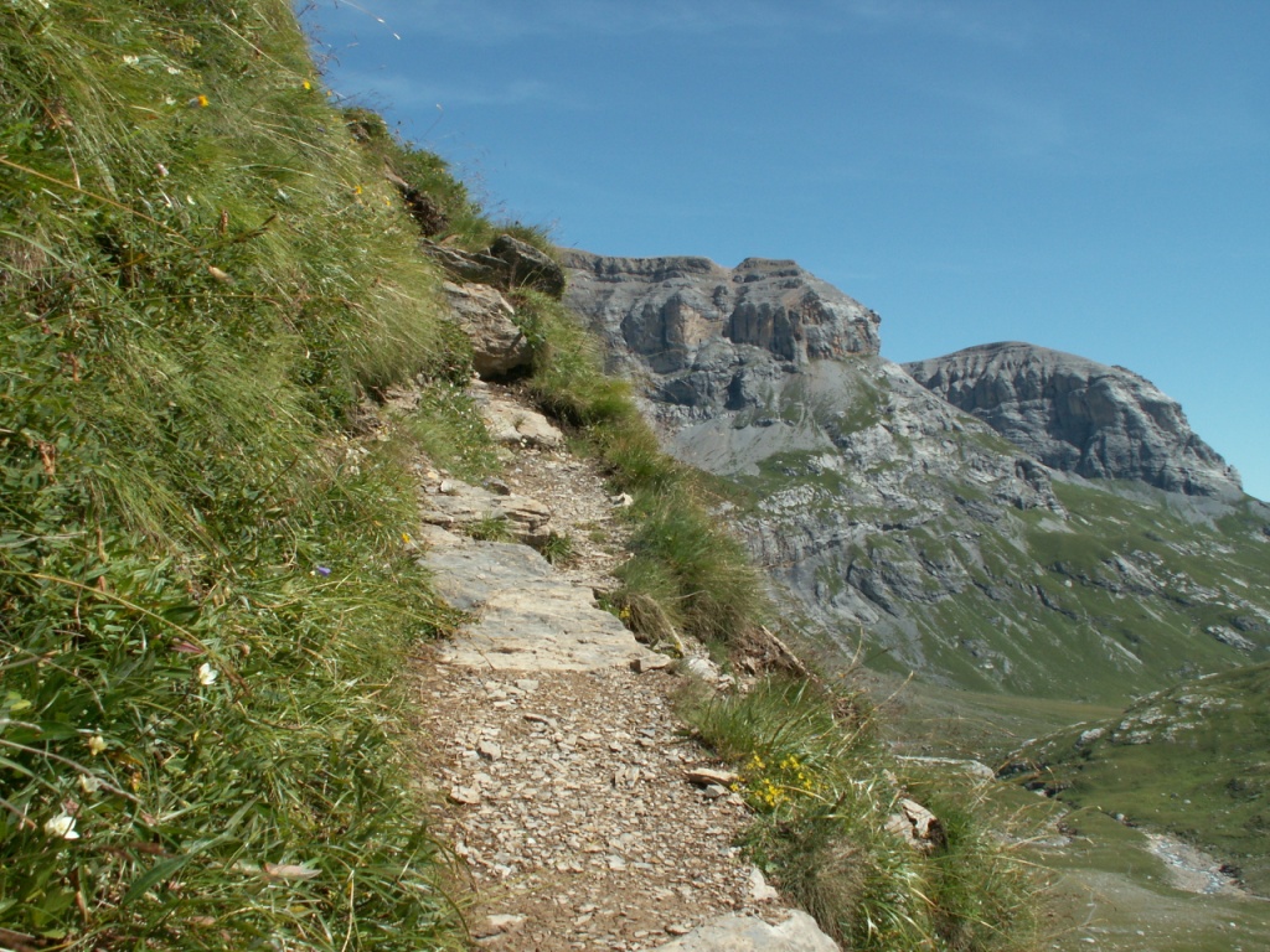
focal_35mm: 35
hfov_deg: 52.6
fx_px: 1284
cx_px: 635
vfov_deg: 40.7
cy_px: 476
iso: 50
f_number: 6.3
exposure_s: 1/200
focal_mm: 5.86
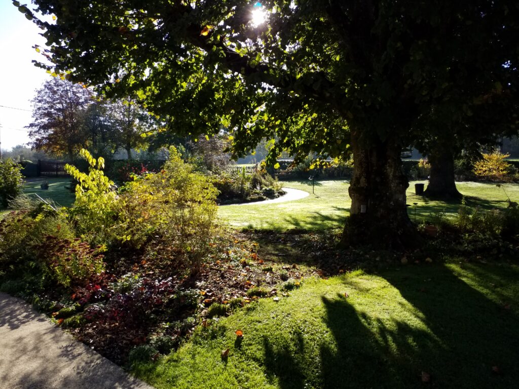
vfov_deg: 51.4
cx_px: 260
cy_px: 194
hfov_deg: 65.3
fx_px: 405
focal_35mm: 27
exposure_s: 1/507
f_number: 1.9
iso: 40
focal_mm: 3.6
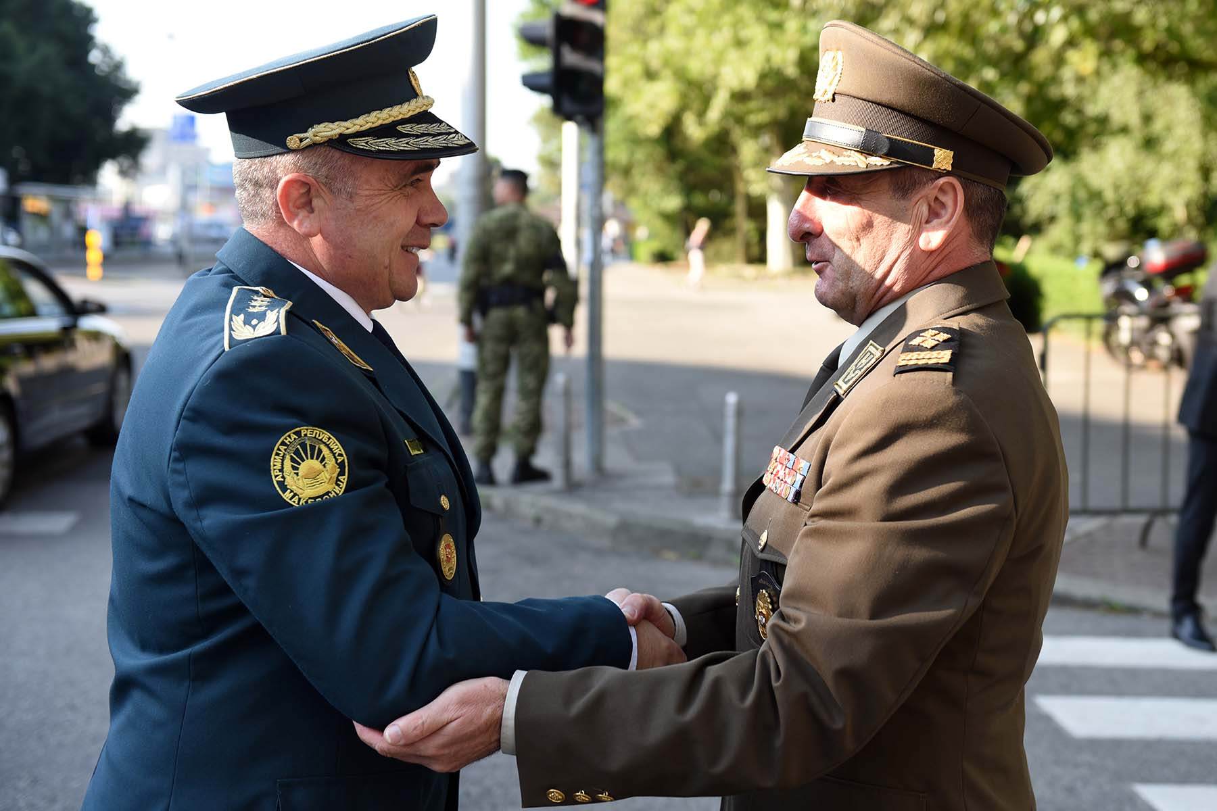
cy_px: 406
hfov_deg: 46.4
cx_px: 608
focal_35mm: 42
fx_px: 1420
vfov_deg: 31.9
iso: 200
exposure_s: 1/400
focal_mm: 42
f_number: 2.8
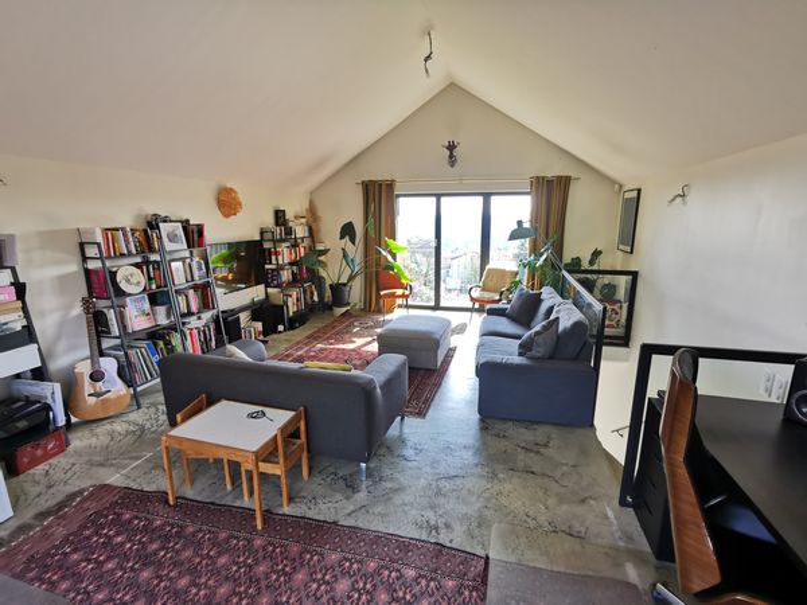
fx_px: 396
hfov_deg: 91.0
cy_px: 302
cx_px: 404
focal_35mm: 17
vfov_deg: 74.7
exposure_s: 1/100
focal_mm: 2.26
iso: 125
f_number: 2.2
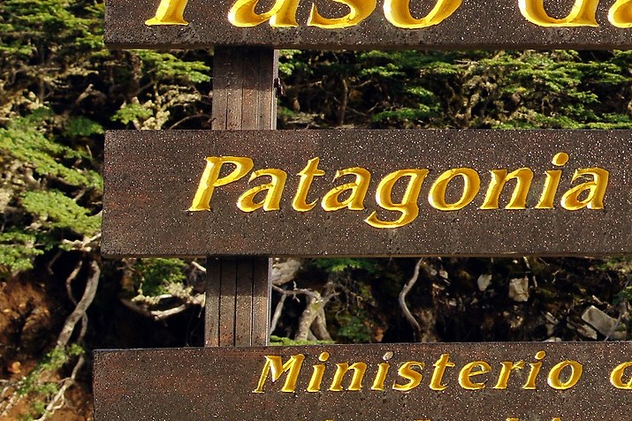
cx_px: 665
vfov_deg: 9.0
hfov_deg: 13.4
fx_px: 2651
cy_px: 4
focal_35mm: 151
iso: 200
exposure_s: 1/80
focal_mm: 45
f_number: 8
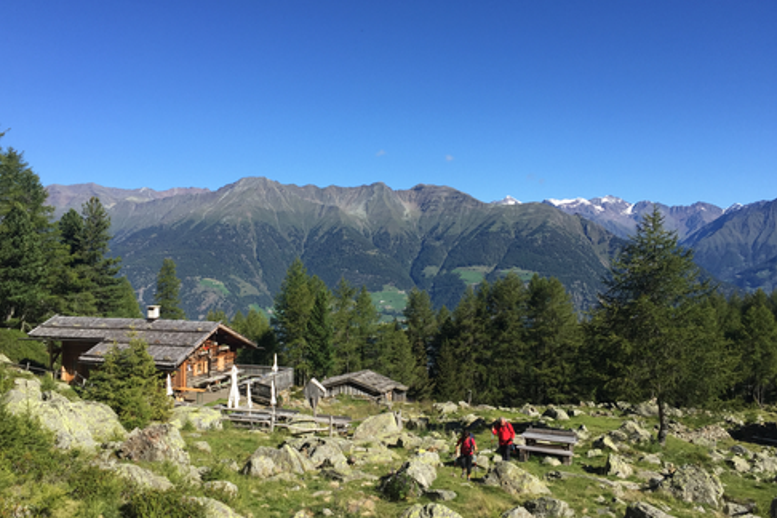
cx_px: 379
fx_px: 669
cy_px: 252
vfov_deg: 42.3
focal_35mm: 31
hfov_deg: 60.3
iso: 32
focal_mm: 4.15
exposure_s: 1/1582
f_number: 2.2
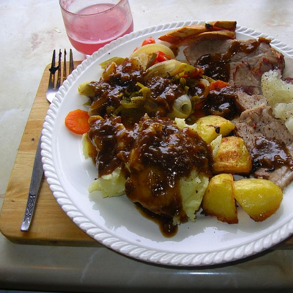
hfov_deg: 37.3
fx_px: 431
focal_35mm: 45
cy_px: 147
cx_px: 189
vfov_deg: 37.6
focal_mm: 5.8
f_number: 2.9
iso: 50
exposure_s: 1/60
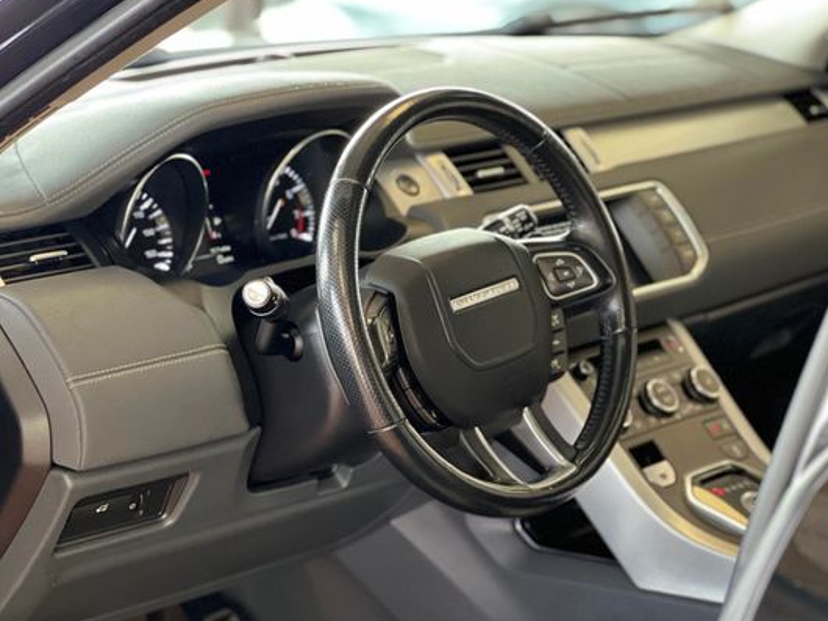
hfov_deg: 21.1
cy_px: 355
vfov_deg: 15.9
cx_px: 400
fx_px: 2224
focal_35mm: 93
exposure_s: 1/40
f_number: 2.8
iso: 320
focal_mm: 9
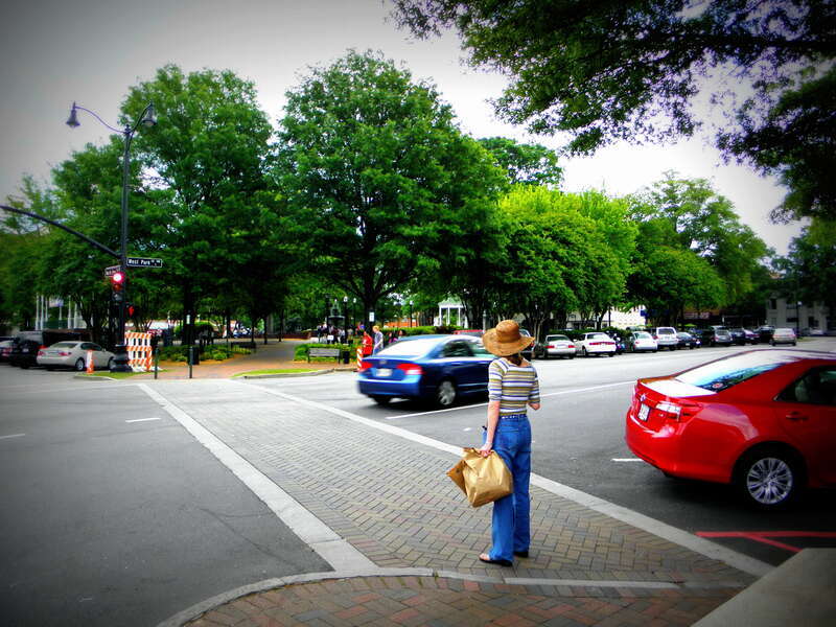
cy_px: 314
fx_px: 676
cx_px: 418
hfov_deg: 63.4
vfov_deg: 49.7
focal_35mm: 28
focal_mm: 5
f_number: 7
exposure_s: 1/50
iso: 100
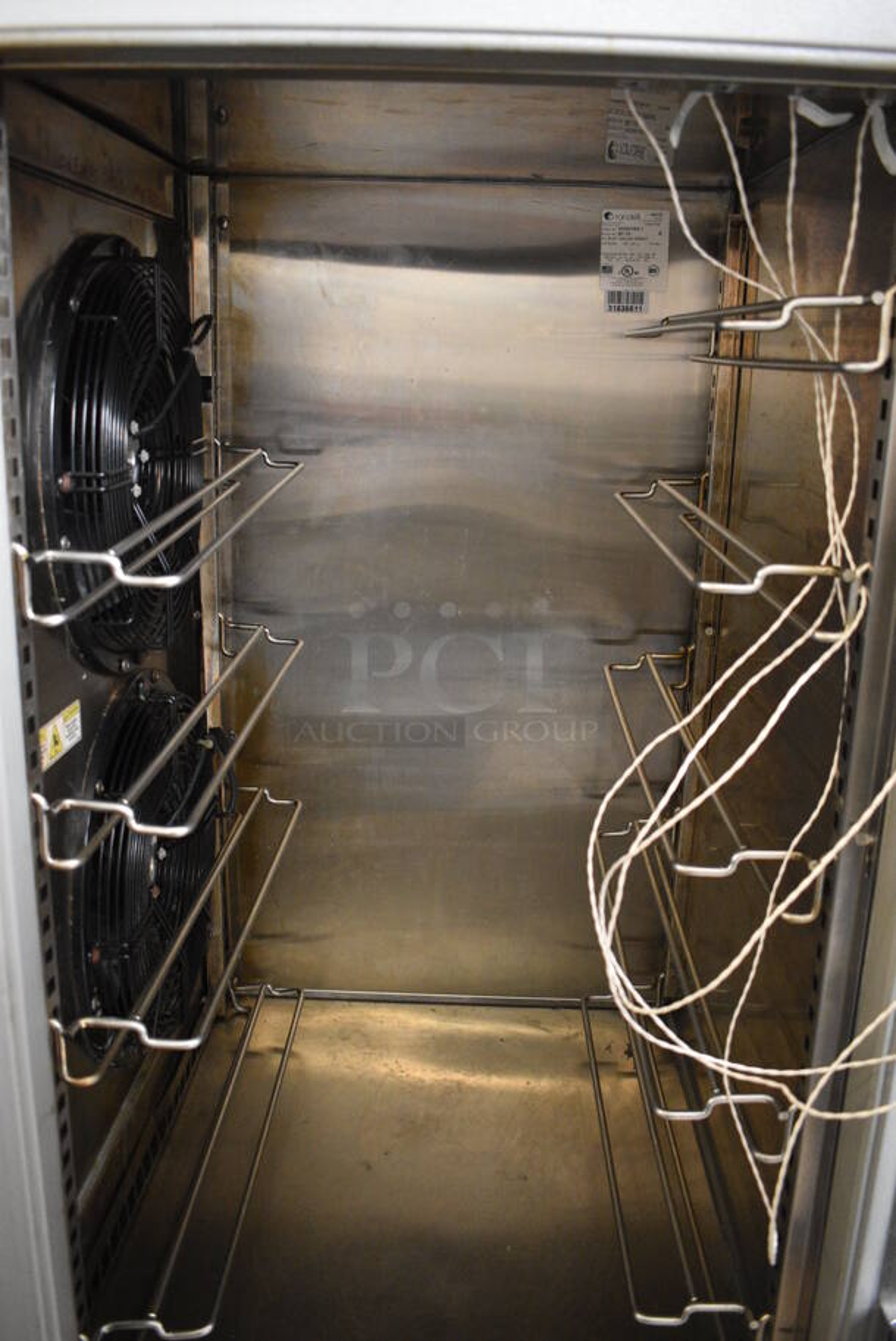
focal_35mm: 32
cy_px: 670
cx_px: 448
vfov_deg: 59.5
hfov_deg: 41.8
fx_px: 1174
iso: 2500
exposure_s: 1/125
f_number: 3.8
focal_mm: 21
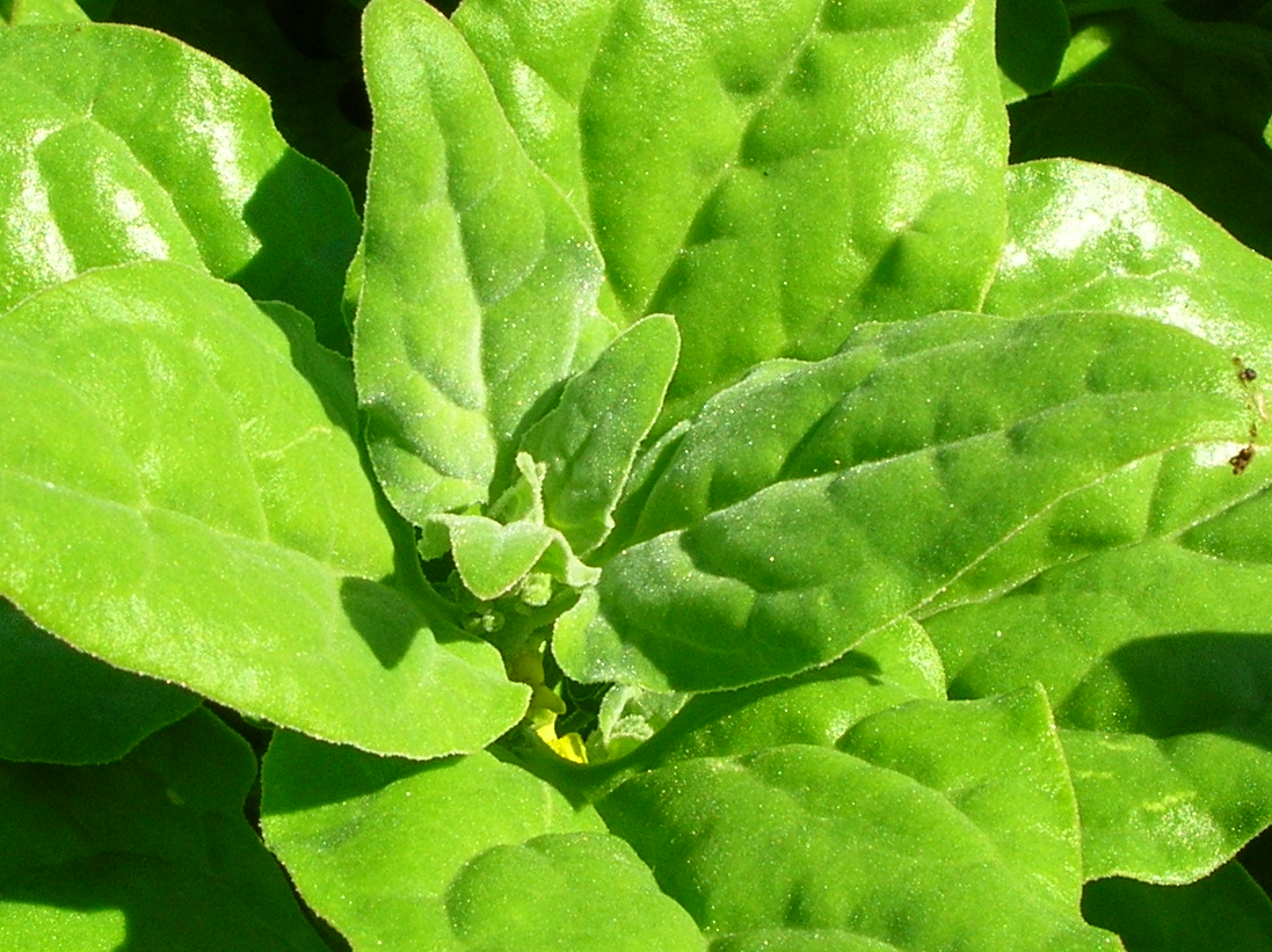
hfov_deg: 26.7
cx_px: 671
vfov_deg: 20.1
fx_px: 2680
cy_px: 535
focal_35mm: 73
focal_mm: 5.8
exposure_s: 1/226
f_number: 5.6
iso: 50
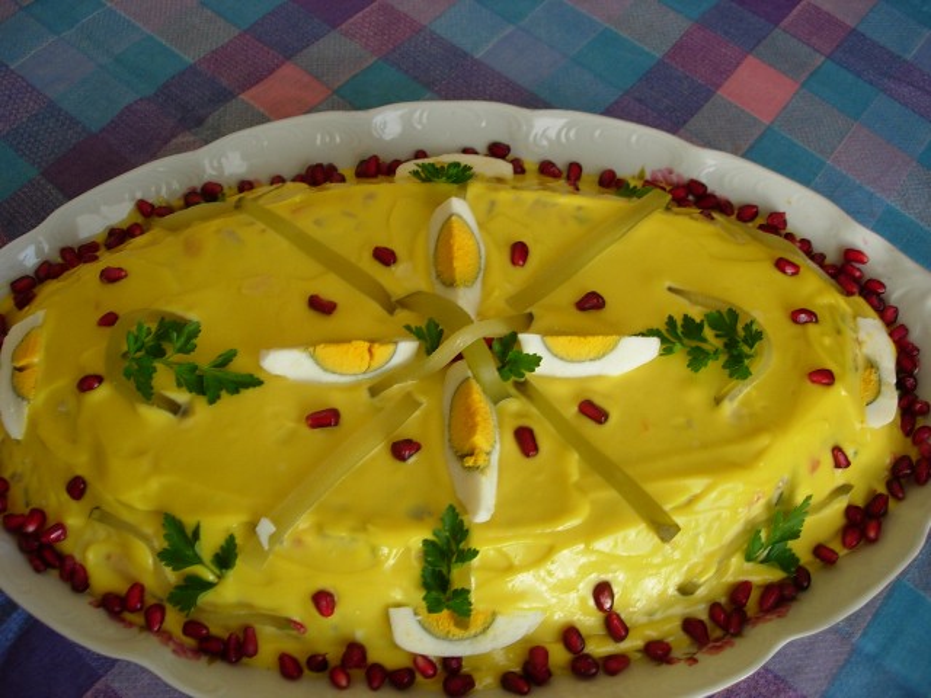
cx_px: 466
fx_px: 1022
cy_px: 349
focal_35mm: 38
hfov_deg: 49.0
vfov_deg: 37.7
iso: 64
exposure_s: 1/32.9
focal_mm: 7.8
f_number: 2.8
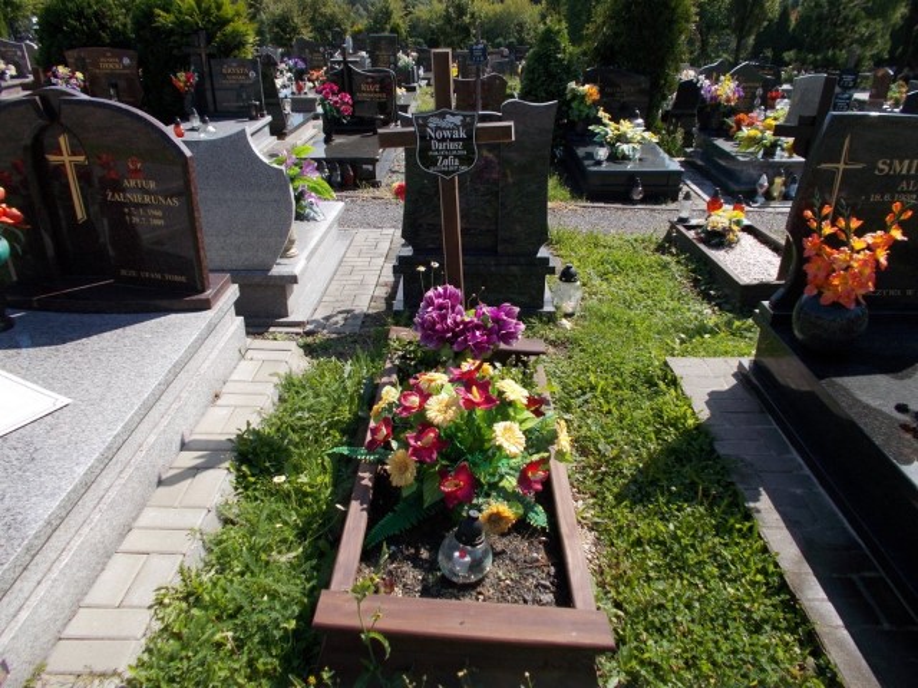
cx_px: 459
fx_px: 690
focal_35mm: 26
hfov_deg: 67.3
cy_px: 344
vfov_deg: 53.1
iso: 80
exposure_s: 1/100
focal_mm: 4.6
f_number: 8
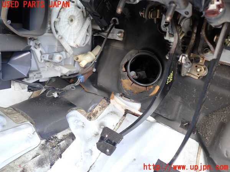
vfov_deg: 46.8
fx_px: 199
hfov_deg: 60.0
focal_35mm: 30
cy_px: 86
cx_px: 115
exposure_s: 1/50
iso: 200
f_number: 2.3
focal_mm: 5.4
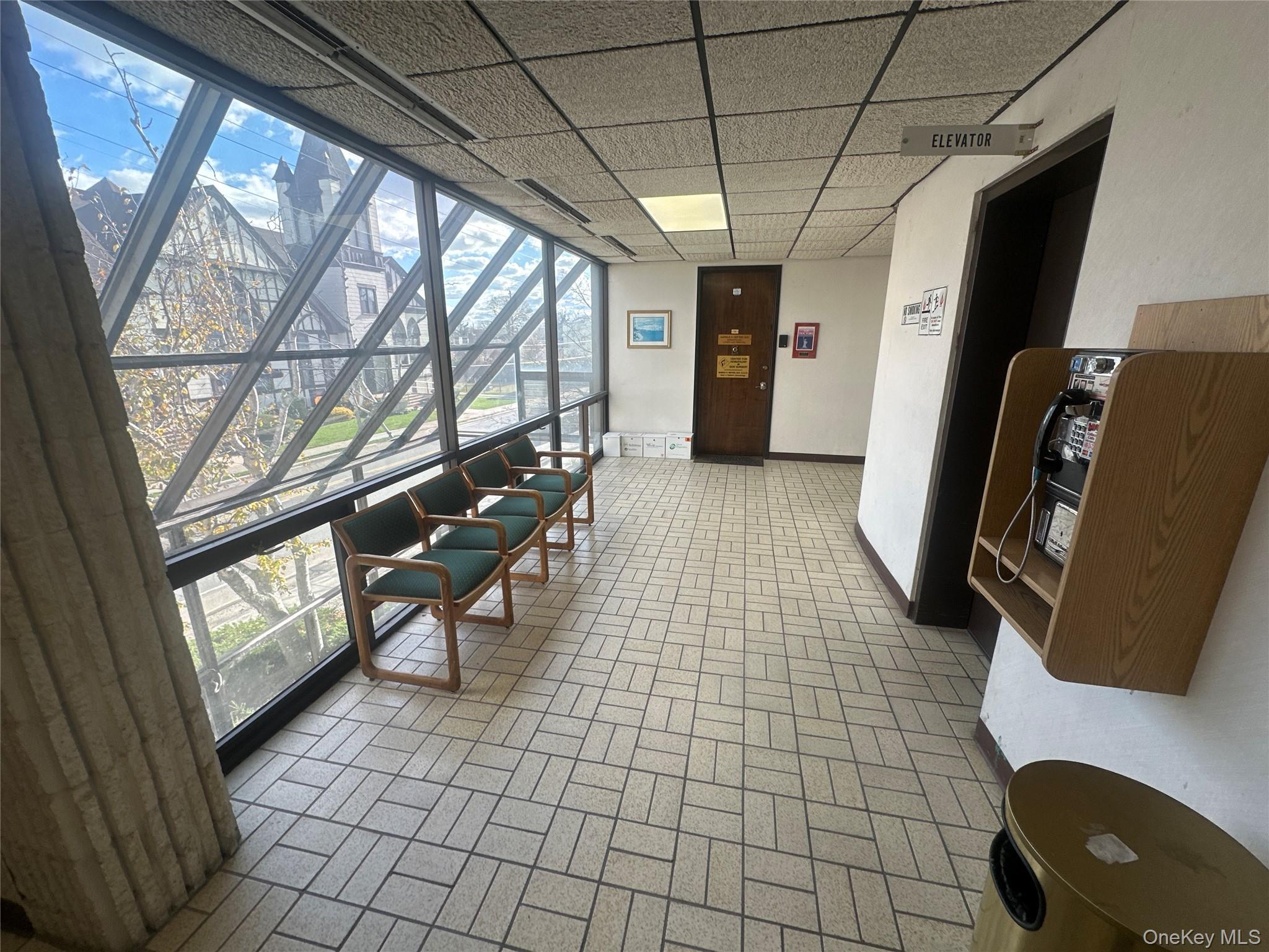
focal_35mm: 14
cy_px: 476
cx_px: 634
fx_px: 513
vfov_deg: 85.7
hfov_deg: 102.1
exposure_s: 1/141
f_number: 2.2
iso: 40
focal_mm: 2.22
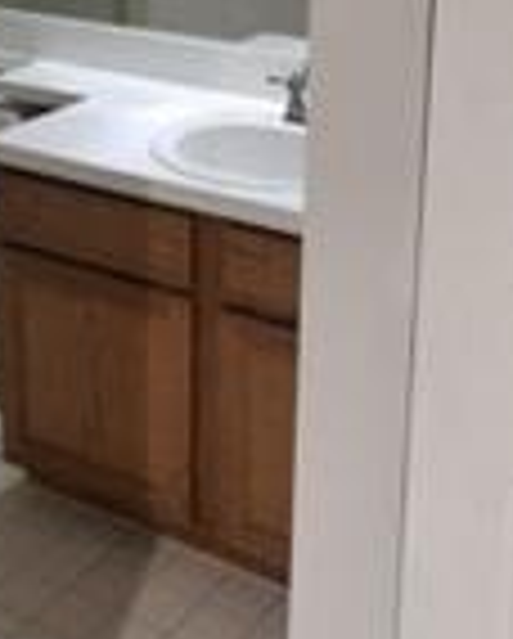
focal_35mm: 66
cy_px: 14
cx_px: 153
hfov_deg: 23.0
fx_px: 1250
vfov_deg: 27.2
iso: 160
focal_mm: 1.64
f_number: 2.2
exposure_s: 1/40
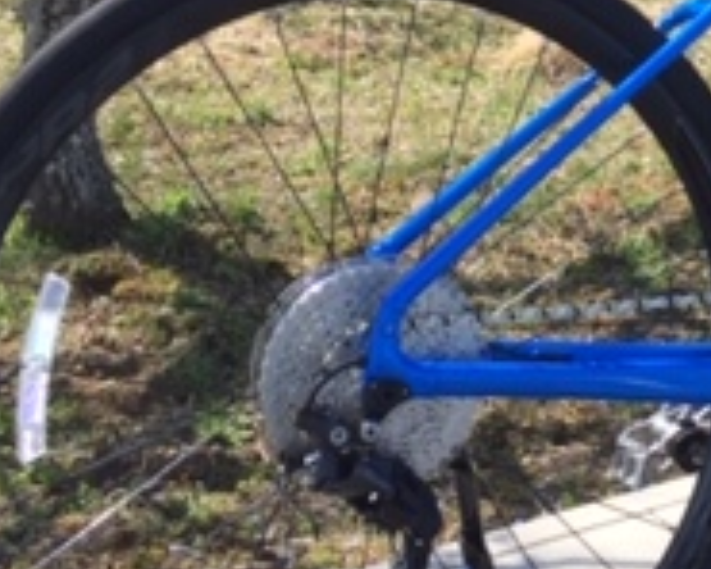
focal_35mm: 98
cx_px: 780
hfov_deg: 18.8
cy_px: -169
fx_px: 2062
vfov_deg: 15.0
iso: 32
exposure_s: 1/1014
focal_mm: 4.15
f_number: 2.2
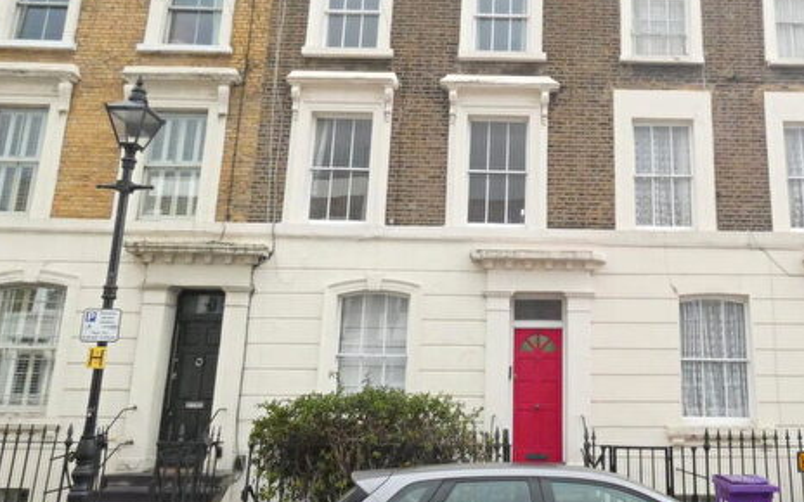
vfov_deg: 39.4
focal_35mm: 32
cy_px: 235
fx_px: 701
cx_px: 535
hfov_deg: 58.3
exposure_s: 1/800
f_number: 5
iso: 800
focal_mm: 3.6
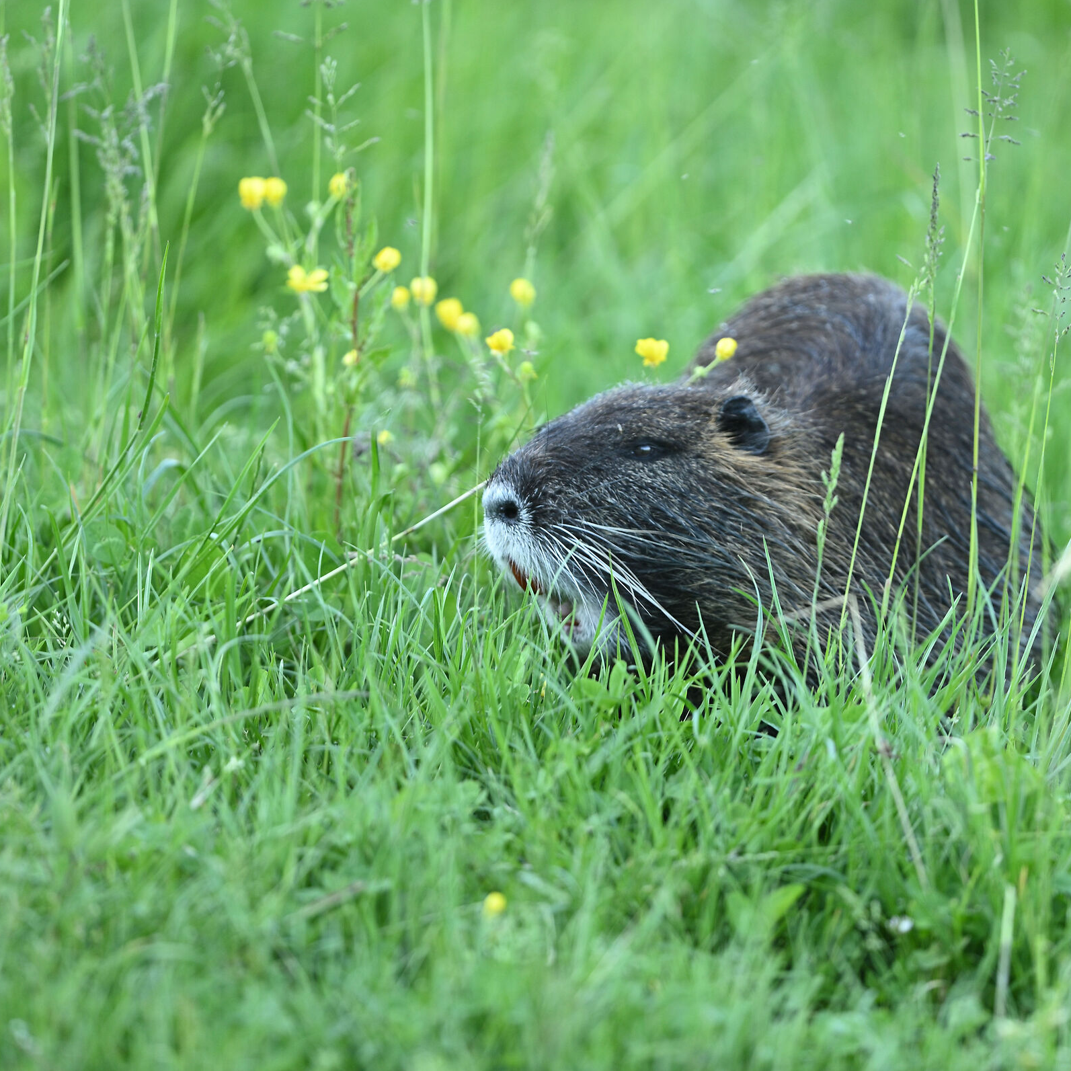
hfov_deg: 2.7
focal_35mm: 640
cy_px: 535
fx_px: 22403
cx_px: 631
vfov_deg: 2.7
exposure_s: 1/200
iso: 360
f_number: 4
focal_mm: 500
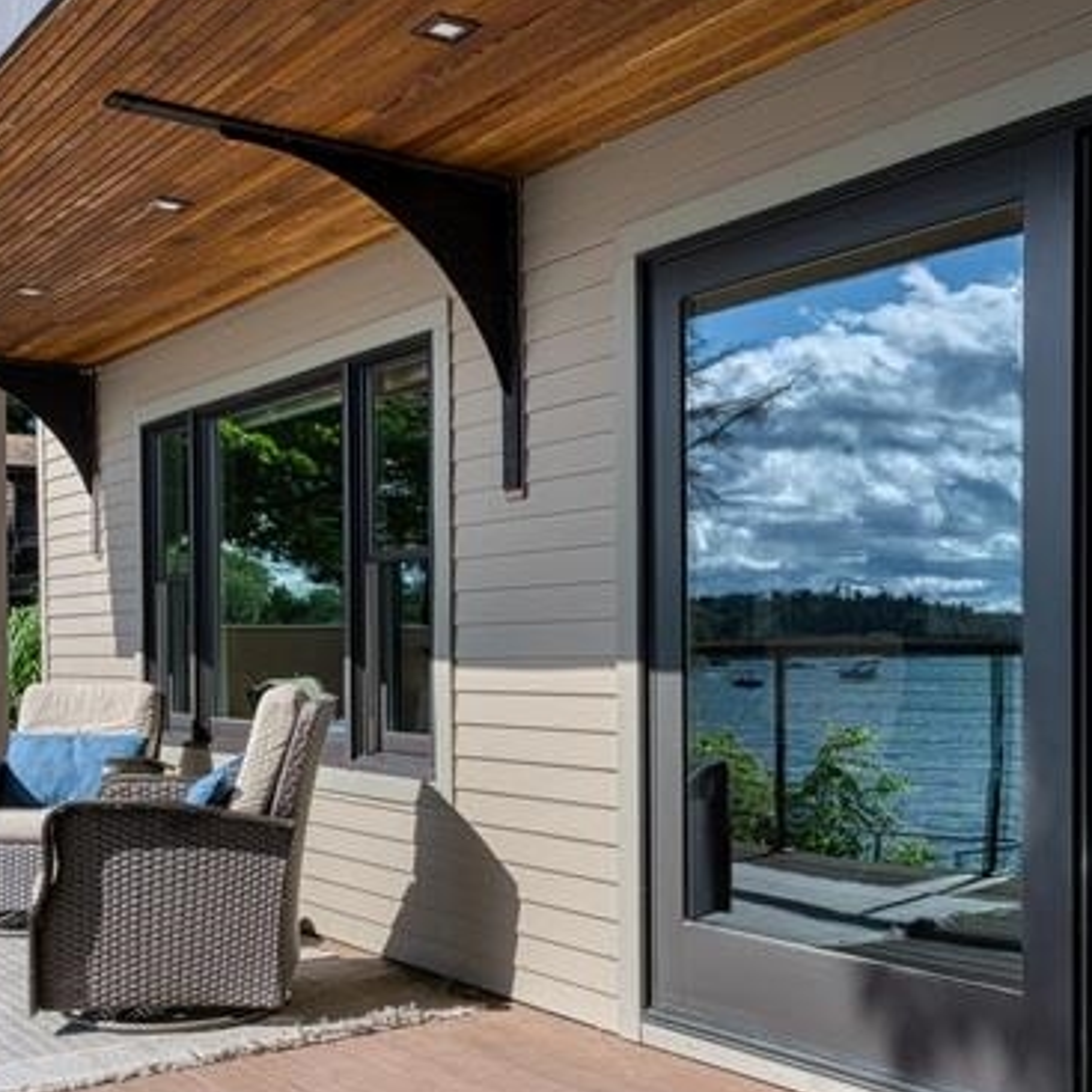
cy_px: 672
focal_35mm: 40
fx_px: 1428
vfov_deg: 41.6
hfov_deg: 41.8
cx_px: 507
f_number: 14
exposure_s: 1/200
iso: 200
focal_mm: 24
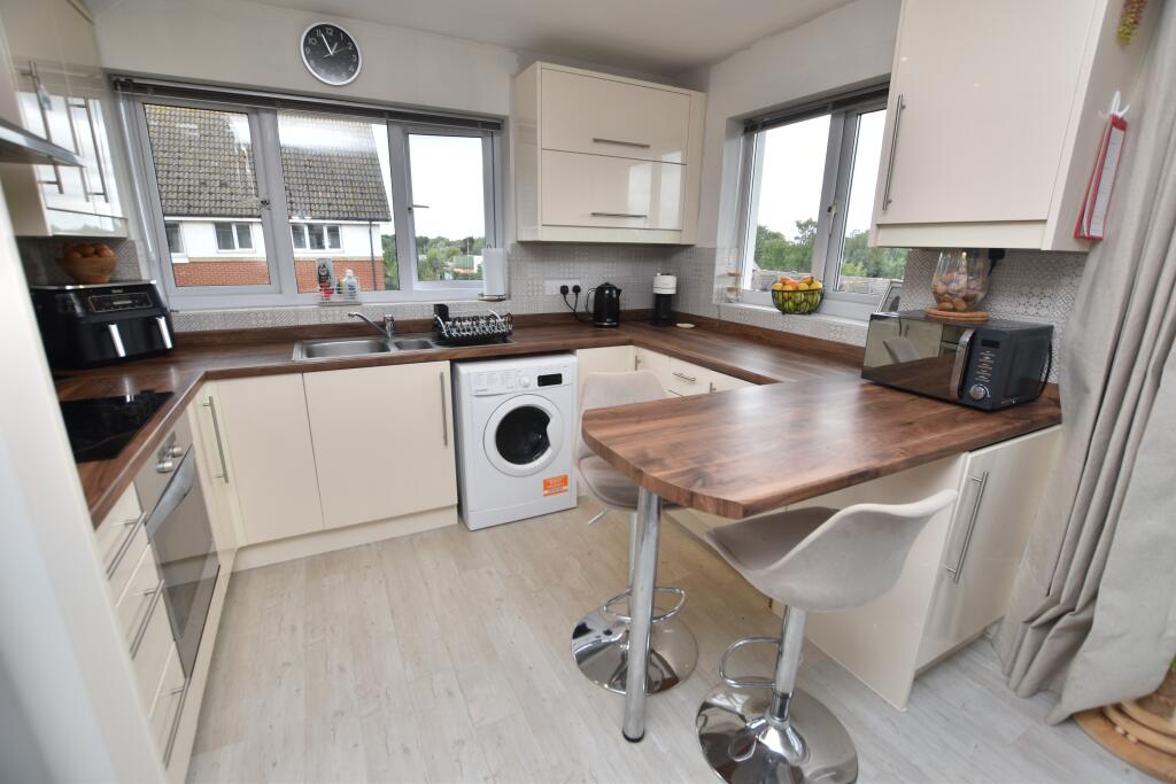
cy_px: 392
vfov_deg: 77.3
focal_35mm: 15
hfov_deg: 100.4
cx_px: 588
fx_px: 490
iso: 100
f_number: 5
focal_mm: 10
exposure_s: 1/100
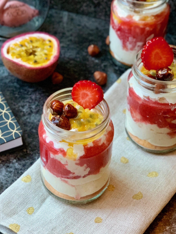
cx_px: 59
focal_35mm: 78
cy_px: 101
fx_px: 529
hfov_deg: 18.8
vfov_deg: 25.0
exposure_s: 1/34
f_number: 2.4
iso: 500
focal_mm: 6
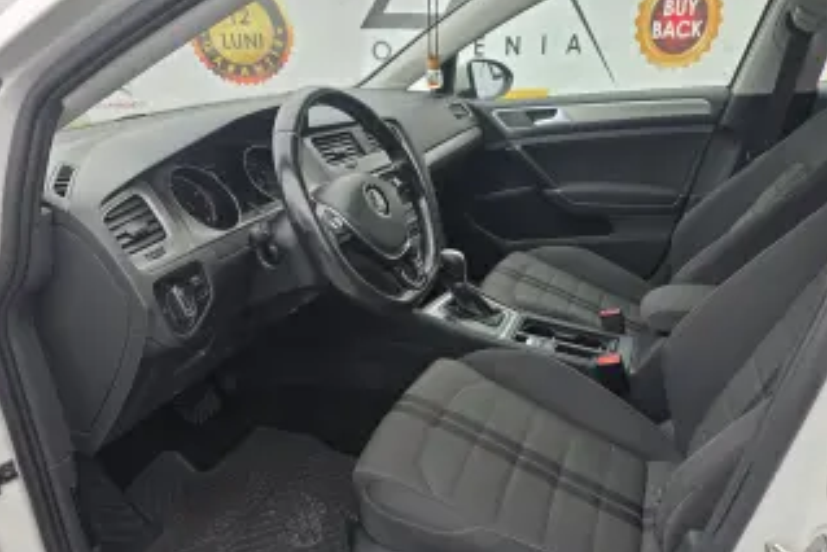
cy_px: 314
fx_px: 621
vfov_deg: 47.8
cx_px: 454
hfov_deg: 67.2
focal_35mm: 27
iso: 40
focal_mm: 6.3
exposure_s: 1/180
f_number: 1.7
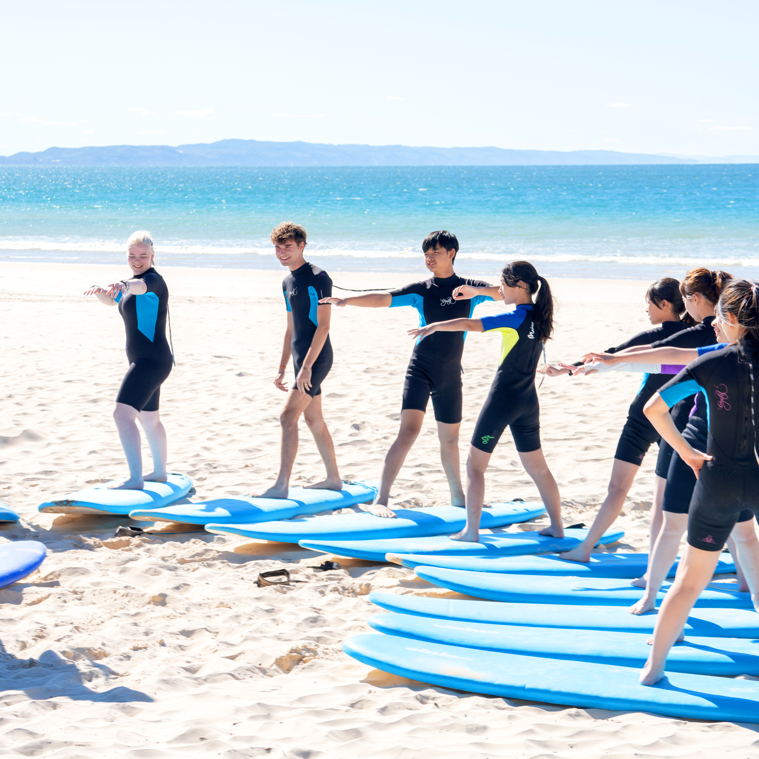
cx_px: 333
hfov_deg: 19.3
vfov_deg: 19.3
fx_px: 2233
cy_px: 378
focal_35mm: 90
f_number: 7.1
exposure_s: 1/250
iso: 100
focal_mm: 70
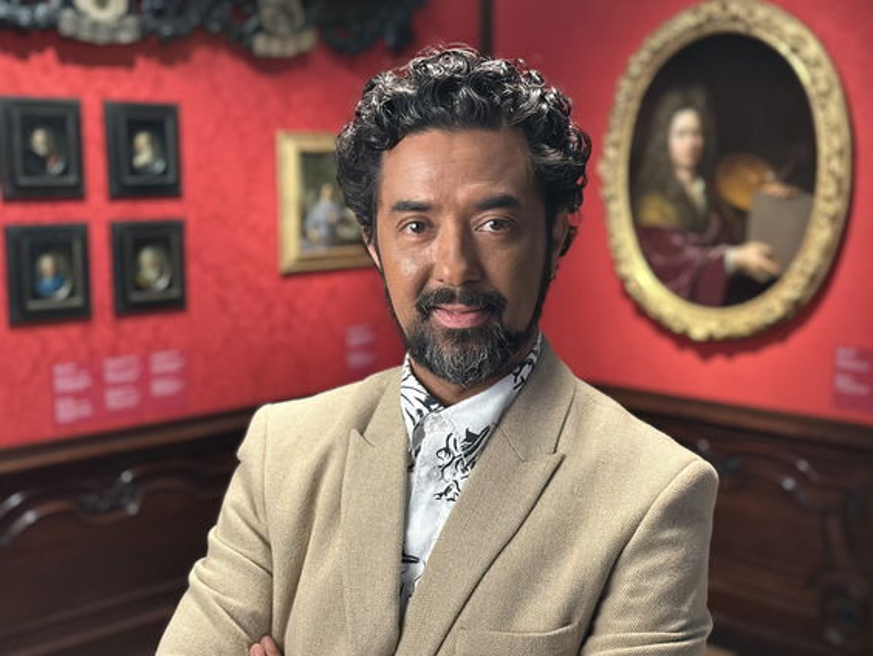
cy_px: 328
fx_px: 1212
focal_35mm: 48
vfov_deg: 30.3
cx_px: 436
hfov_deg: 39.6
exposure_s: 1/33
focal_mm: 6.86
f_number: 1.78
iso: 800
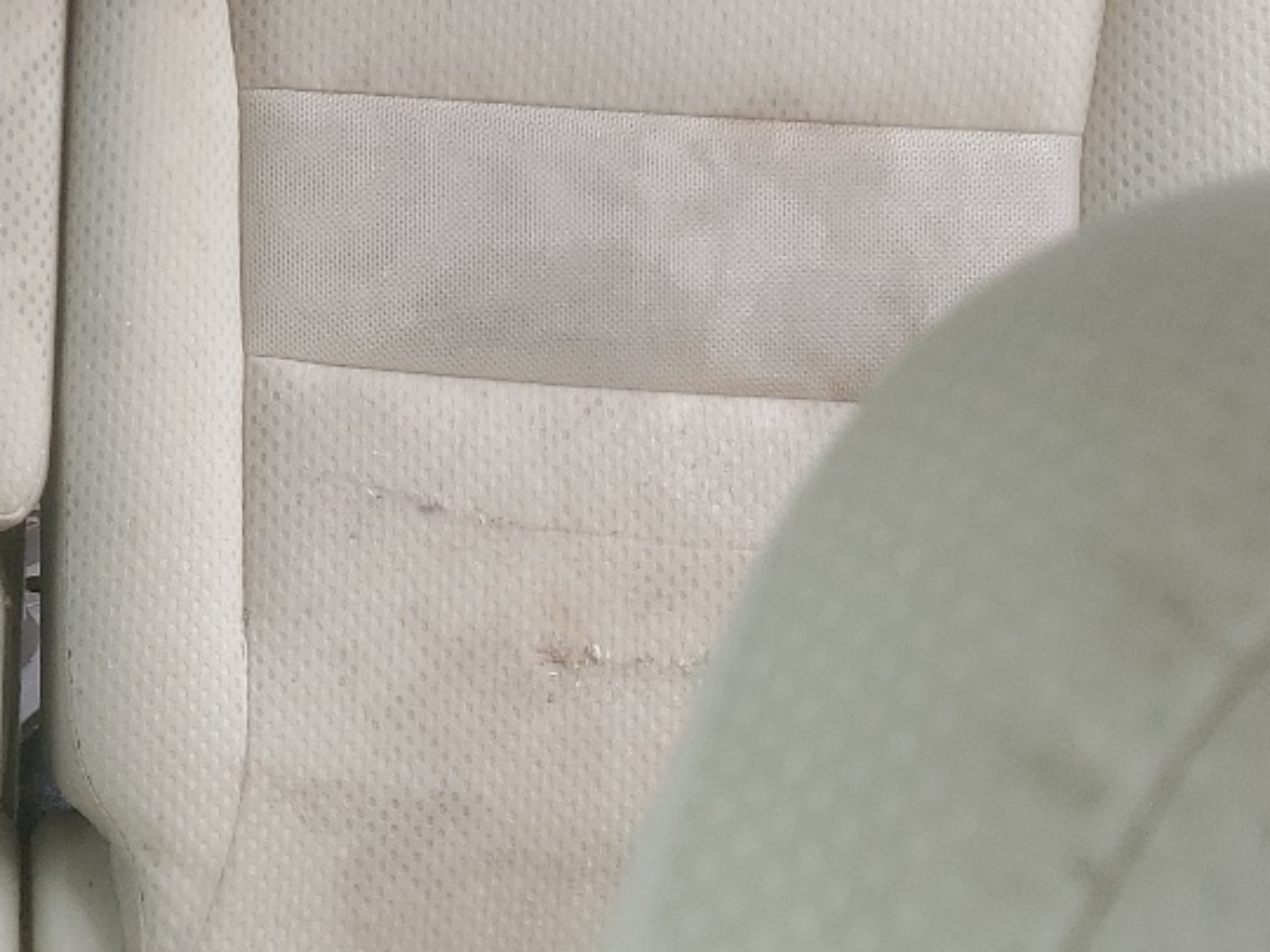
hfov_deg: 23.0
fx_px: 2825
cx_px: -308
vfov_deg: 18.6
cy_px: 2
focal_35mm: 77
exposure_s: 1/152
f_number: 1.5
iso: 50
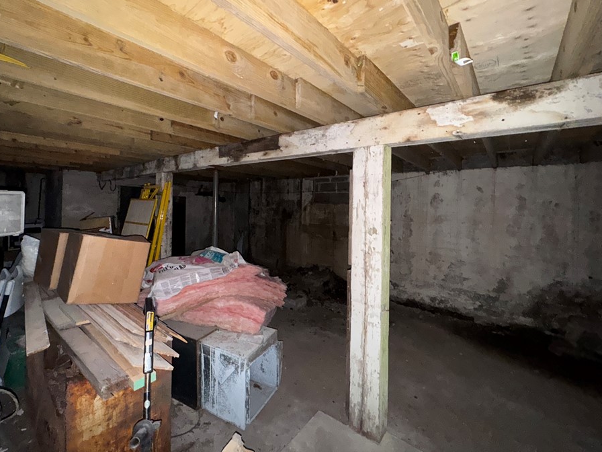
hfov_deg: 94.2
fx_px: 278
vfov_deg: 77.9
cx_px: 273
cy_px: 204
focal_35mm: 16
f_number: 2.2
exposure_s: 1/16
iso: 500
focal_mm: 2.22
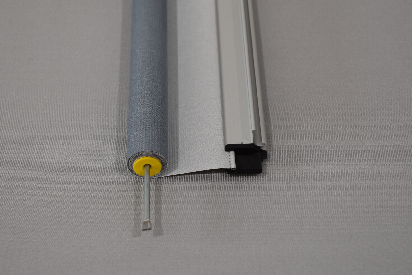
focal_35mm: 82
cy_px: 138
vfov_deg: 16.6
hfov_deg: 24.6
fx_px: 944
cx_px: 206
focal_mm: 55
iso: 360
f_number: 5.6
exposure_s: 1/125
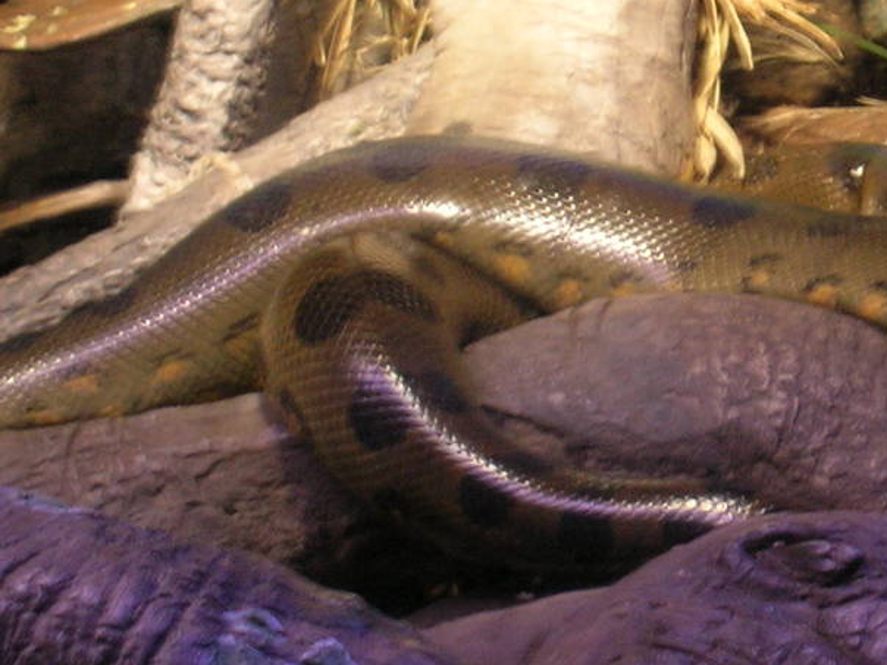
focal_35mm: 228
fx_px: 5842
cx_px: 799
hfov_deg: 8.7
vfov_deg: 6.5
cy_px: 267
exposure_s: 1/17.7
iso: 100
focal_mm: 14.3
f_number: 4.4
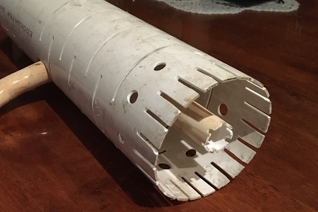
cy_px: 153
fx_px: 406
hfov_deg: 41.7
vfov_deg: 28.9
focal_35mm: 46
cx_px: 87
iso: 250
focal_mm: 4.15
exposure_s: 1/17
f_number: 2.2
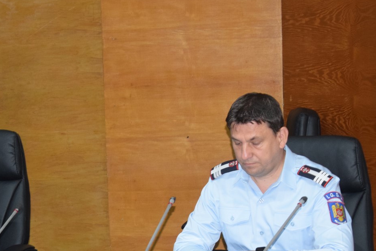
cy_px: 206
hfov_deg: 14.3
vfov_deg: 9.6
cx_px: 71
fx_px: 1493
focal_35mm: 143
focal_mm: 55
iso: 1800
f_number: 5.6
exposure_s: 1/60
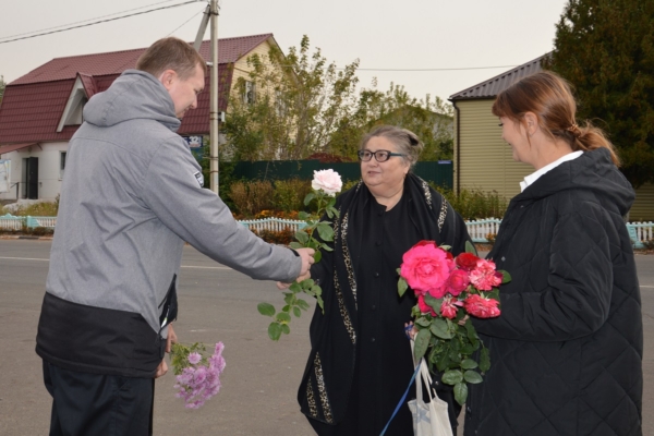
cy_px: 218
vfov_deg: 40.0
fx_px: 599
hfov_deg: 57.2
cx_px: 327
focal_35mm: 33
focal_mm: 22
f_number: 5
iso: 100
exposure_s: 1/200
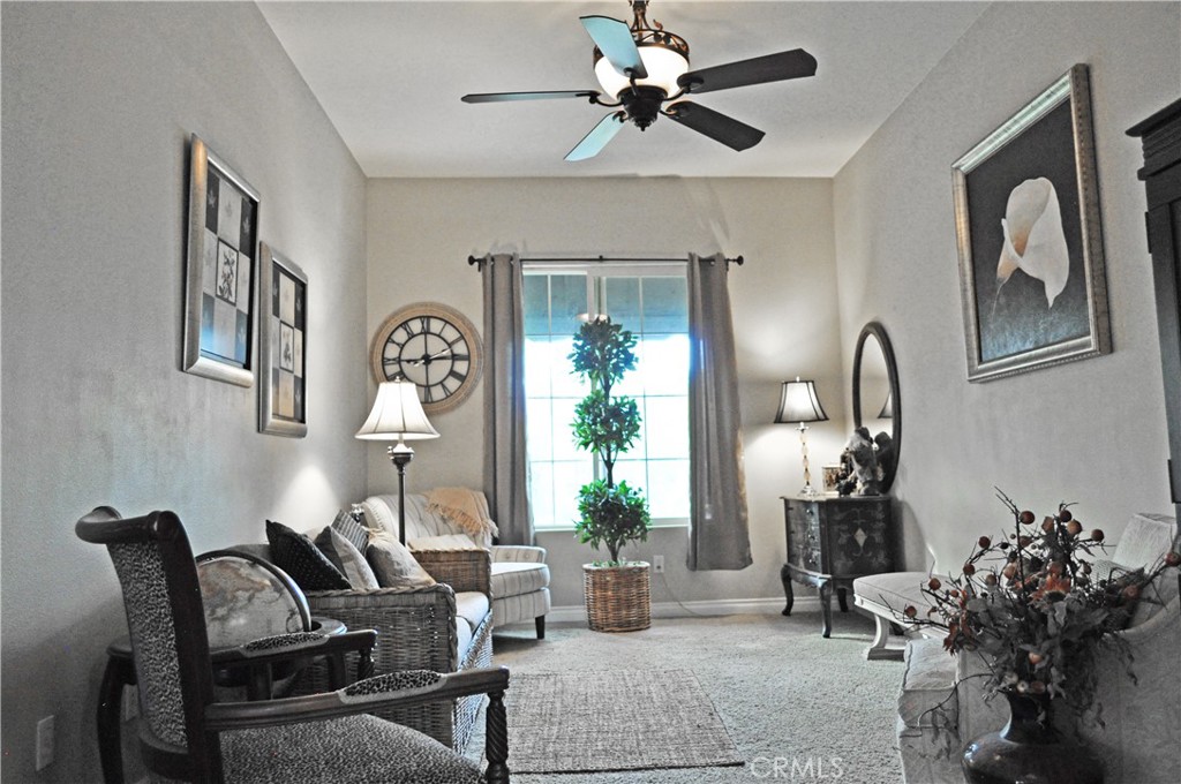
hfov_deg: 67.4
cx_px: 590
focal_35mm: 27
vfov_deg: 47.8
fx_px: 885
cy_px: 392
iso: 800
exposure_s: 1/60
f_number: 4
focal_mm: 18
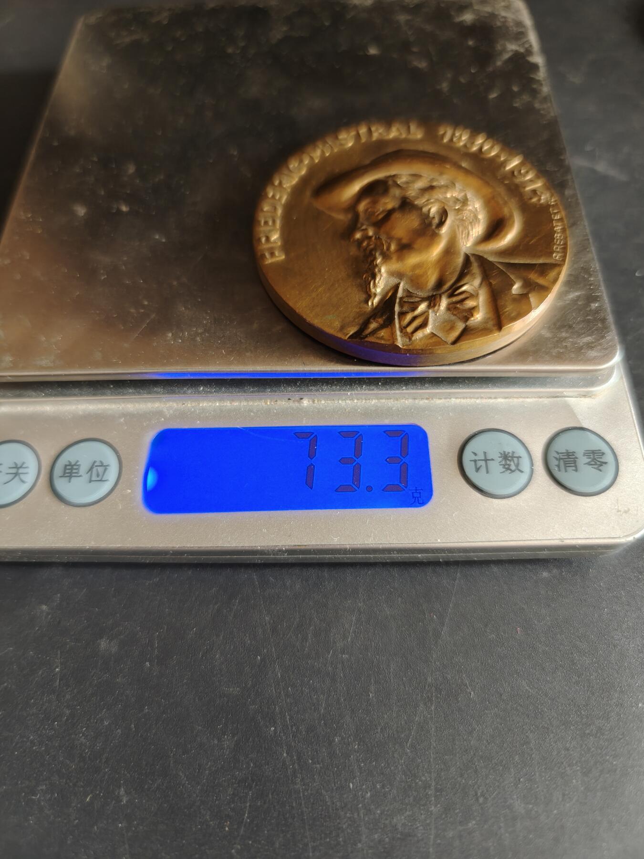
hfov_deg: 58.9
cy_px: 430
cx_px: 322
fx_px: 571
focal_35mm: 23
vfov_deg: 73.9
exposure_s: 1/100
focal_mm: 6.06
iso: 640
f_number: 1.6
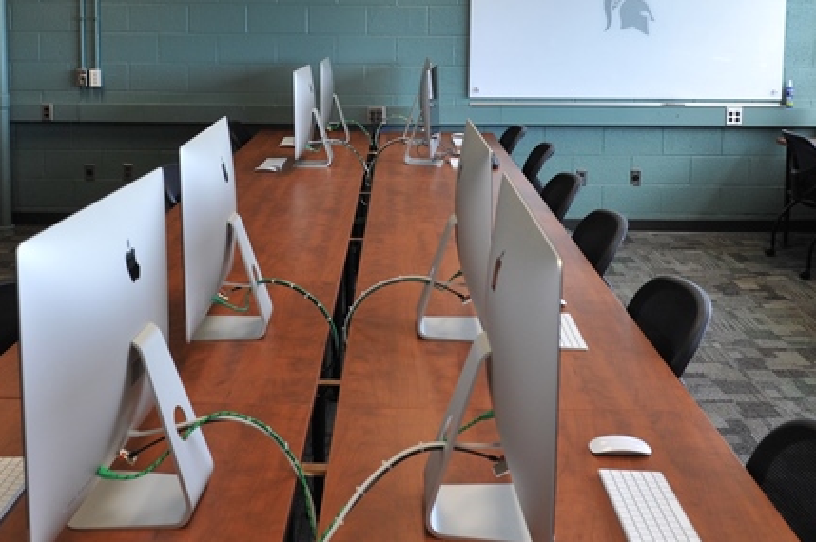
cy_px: 106
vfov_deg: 31.0
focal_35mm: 42
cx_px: 384
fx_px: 951
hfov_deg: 46.4
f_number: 5.6
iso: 1000
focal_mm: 24
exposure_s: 1/125
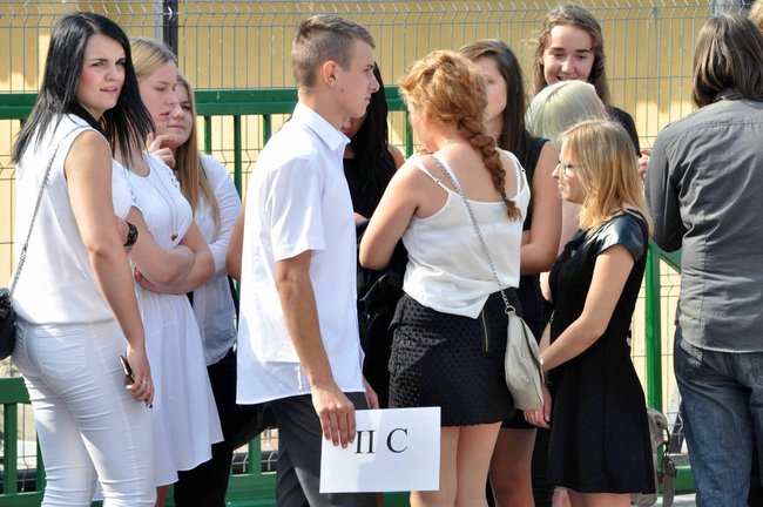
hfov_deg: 6.9
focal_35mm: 300
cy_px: 254
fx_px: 6352
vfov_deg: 4.6
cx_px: 382
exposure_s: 1/400
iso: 800
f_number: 13
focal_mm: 200
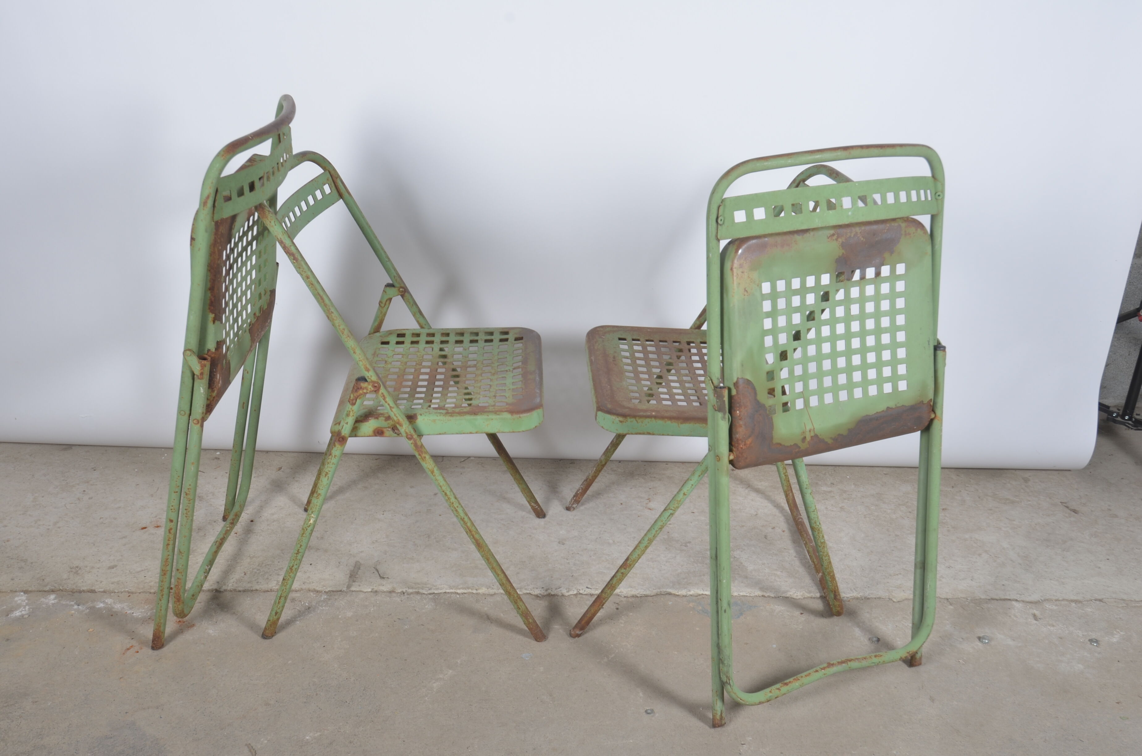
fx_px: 1140
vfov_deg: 36.7
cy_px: 378
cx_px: 571
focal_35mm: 36
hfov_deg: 53.2
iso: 100
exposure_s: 1/125
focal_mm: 24
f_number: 11
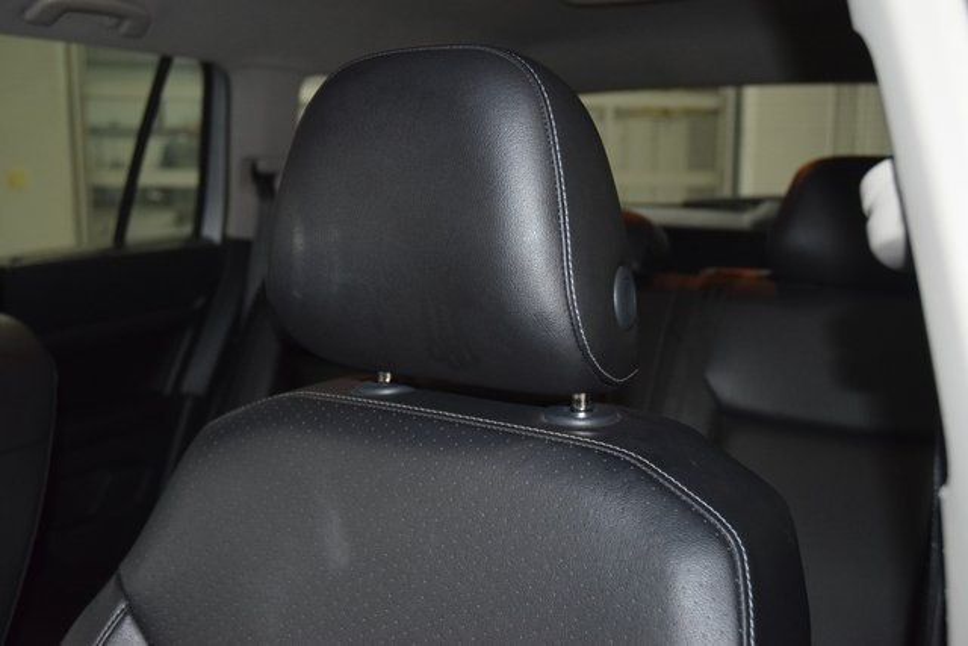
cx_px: 484
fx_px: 1089
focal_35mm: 40
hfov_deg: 47.9
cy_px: 323
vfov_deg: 33.0
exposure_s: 1/60
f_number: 3.8
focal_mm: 27
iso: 2200
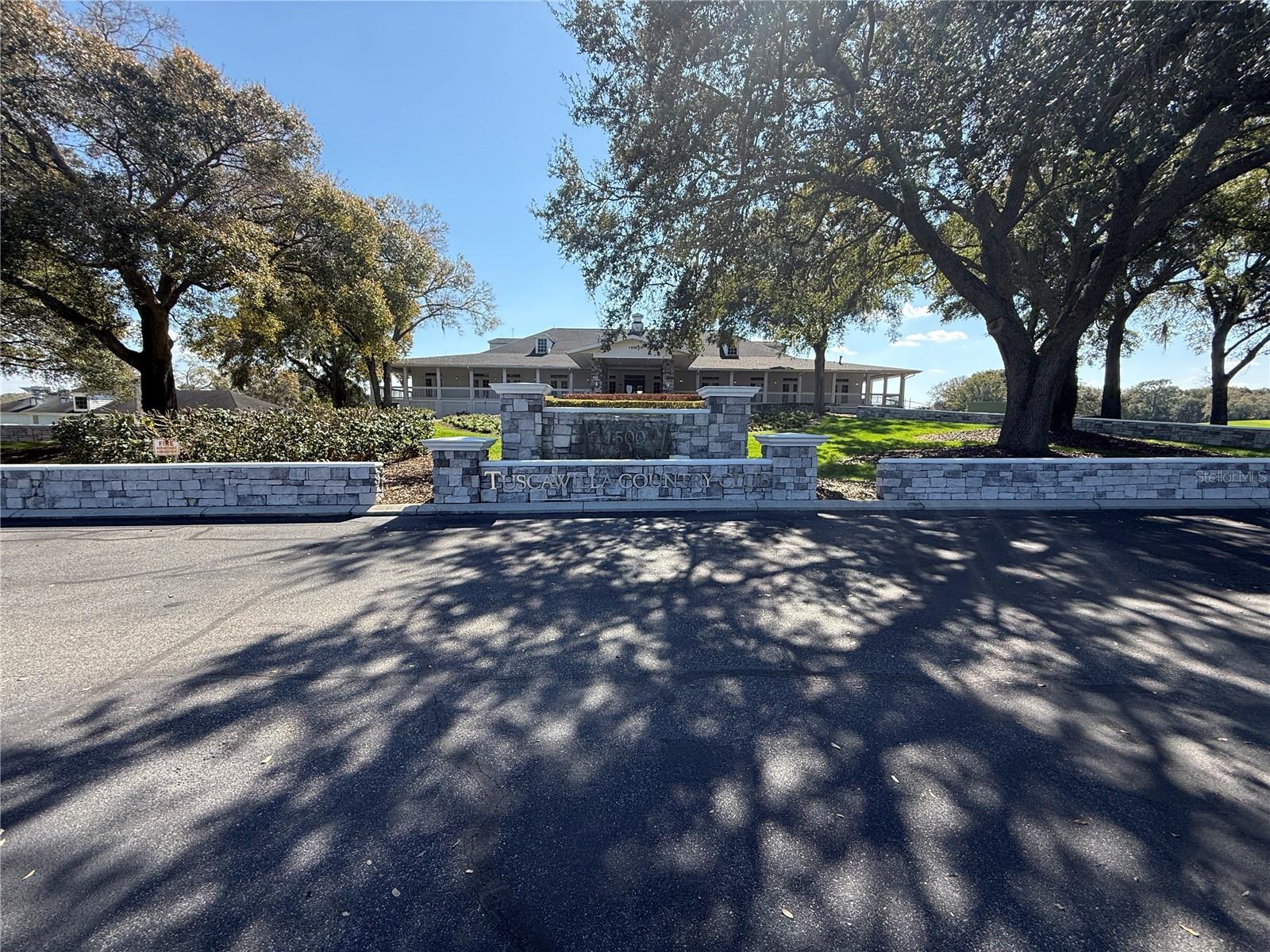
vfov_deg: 85.7
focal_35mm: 14
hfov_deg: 102.1
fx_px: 514
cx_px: 635
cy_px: 476
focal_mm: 2.22
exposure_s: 1/830
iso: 64
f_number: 2.2
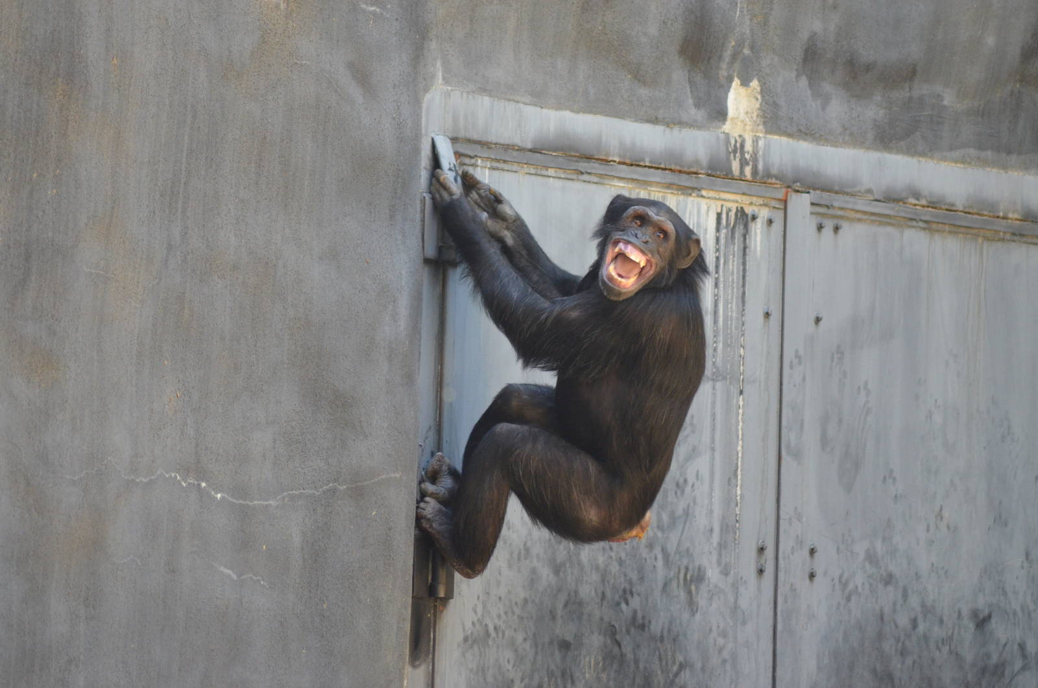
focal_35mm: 345
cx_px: 519
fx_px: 9928
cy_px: 344
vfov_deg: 4.0
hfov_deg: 6.0
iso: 1600
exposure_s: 1/400
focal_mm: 230
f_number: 5
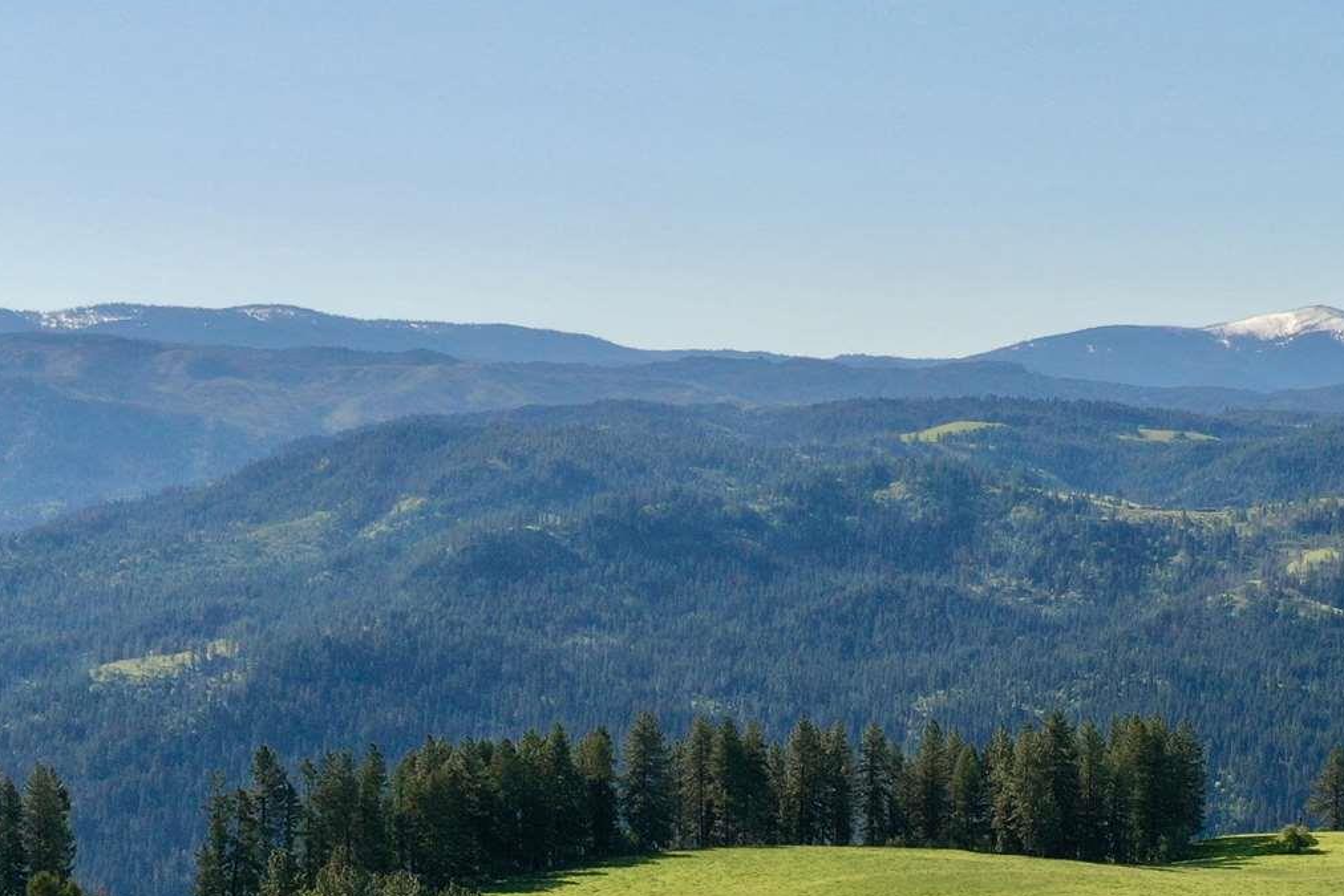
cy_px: 775
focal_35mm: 85
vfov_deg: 15.9
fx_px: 3174
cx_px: 1097
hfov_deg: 23.5
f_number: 6.3
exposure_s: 1/500
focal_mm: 10.26
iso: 100
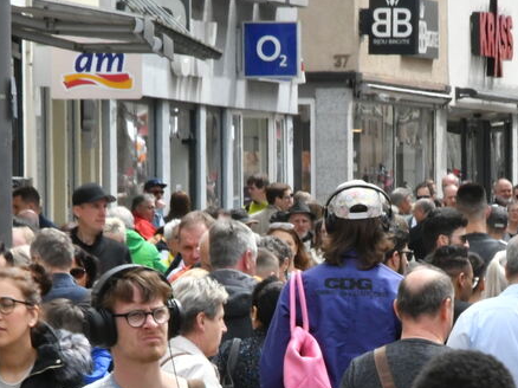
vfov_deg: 1.9
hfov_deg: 2.5
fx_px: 11830
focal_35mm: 791
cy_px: 309
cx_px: 365
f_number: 29
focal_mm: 200
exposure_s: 1/160
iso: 1600
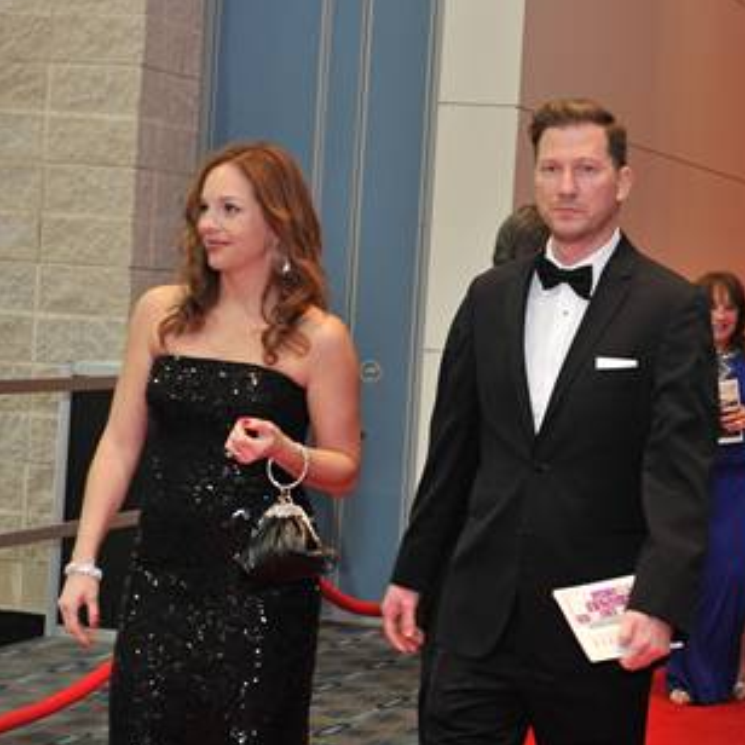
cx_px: 503
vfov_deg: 16.4
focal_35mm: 106
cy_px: 341
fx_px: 2581
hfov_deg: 16.4
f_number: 5
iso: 1600
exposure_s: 1/125
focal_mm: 70
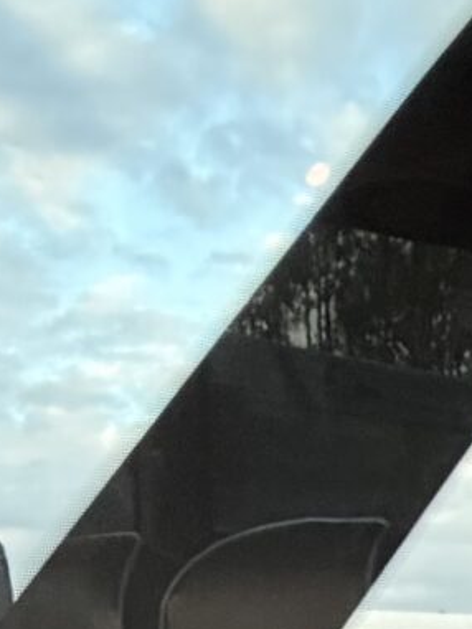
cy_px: 1286
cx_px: 860
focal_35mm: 94
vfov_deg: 15.9
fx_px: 1708
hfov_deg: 13.9
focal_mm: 2.22
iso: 400
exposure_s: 1/60
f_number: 2.2
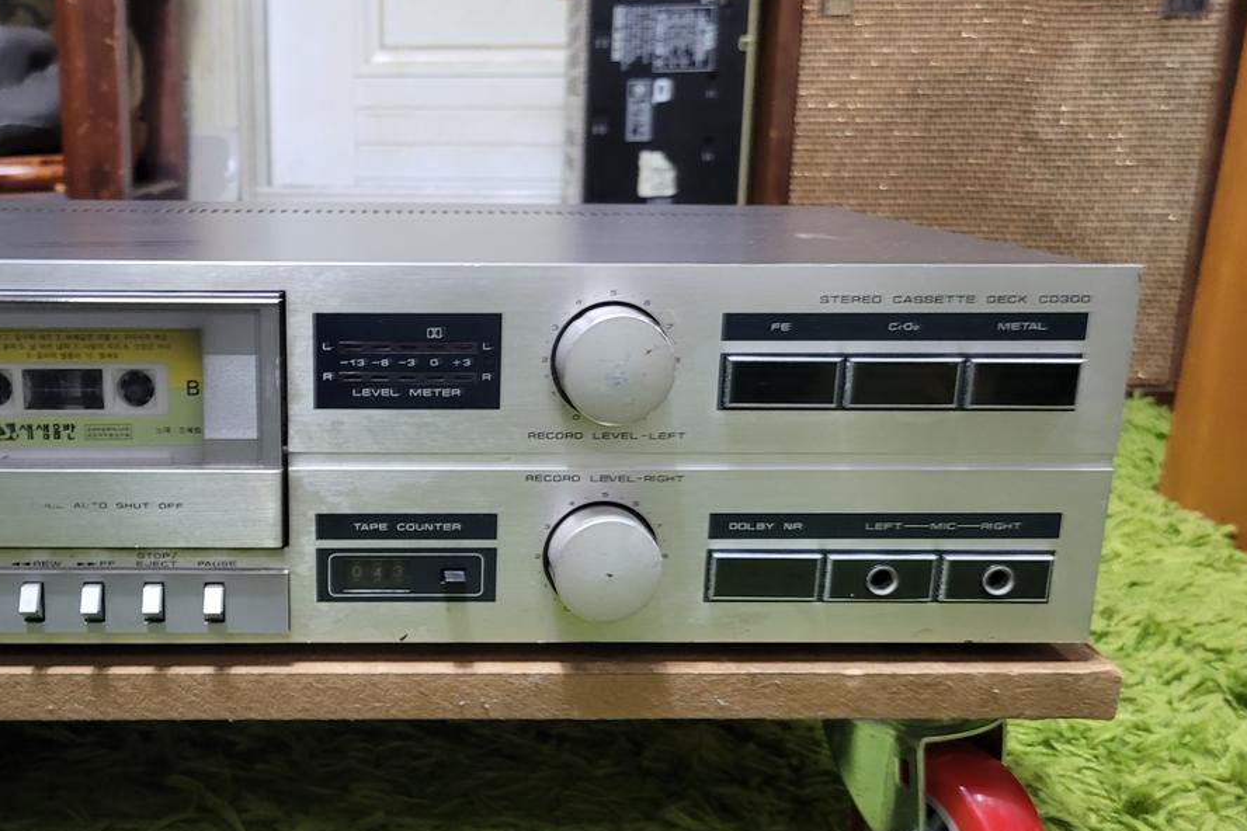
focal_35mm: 39
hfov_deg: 48.4
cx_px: 382
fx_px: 1351
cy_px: 459
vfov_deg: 34.2
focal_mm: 5.4
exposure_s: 1/40
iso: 250
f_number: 1.8
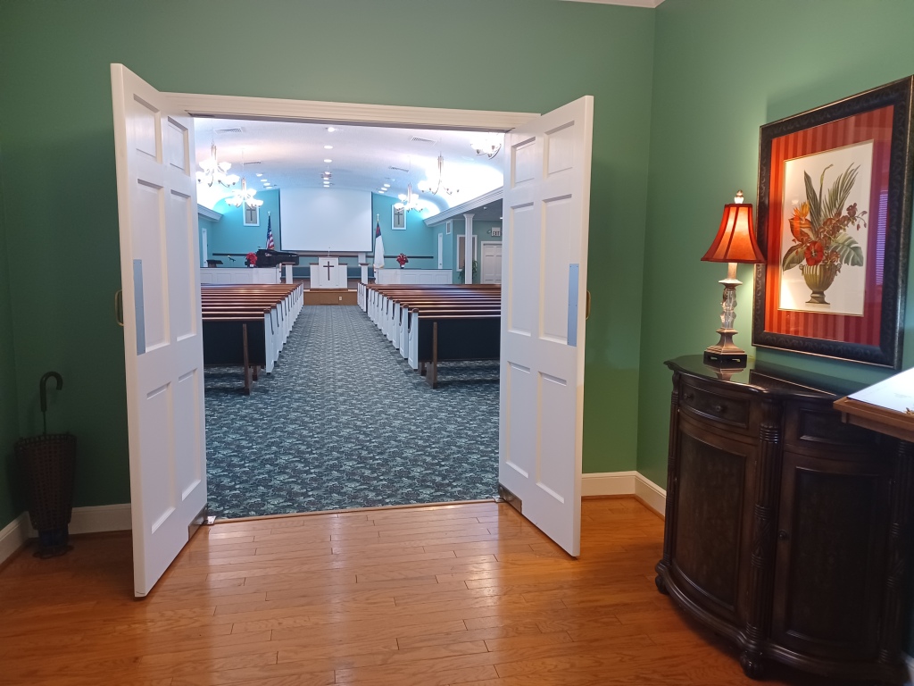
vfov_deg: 54.9
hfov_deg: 69.4
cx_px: 457
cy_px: 343
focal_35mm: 25
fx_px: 660
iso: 400
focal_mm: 4.6
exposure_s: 1/30
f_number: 1.8
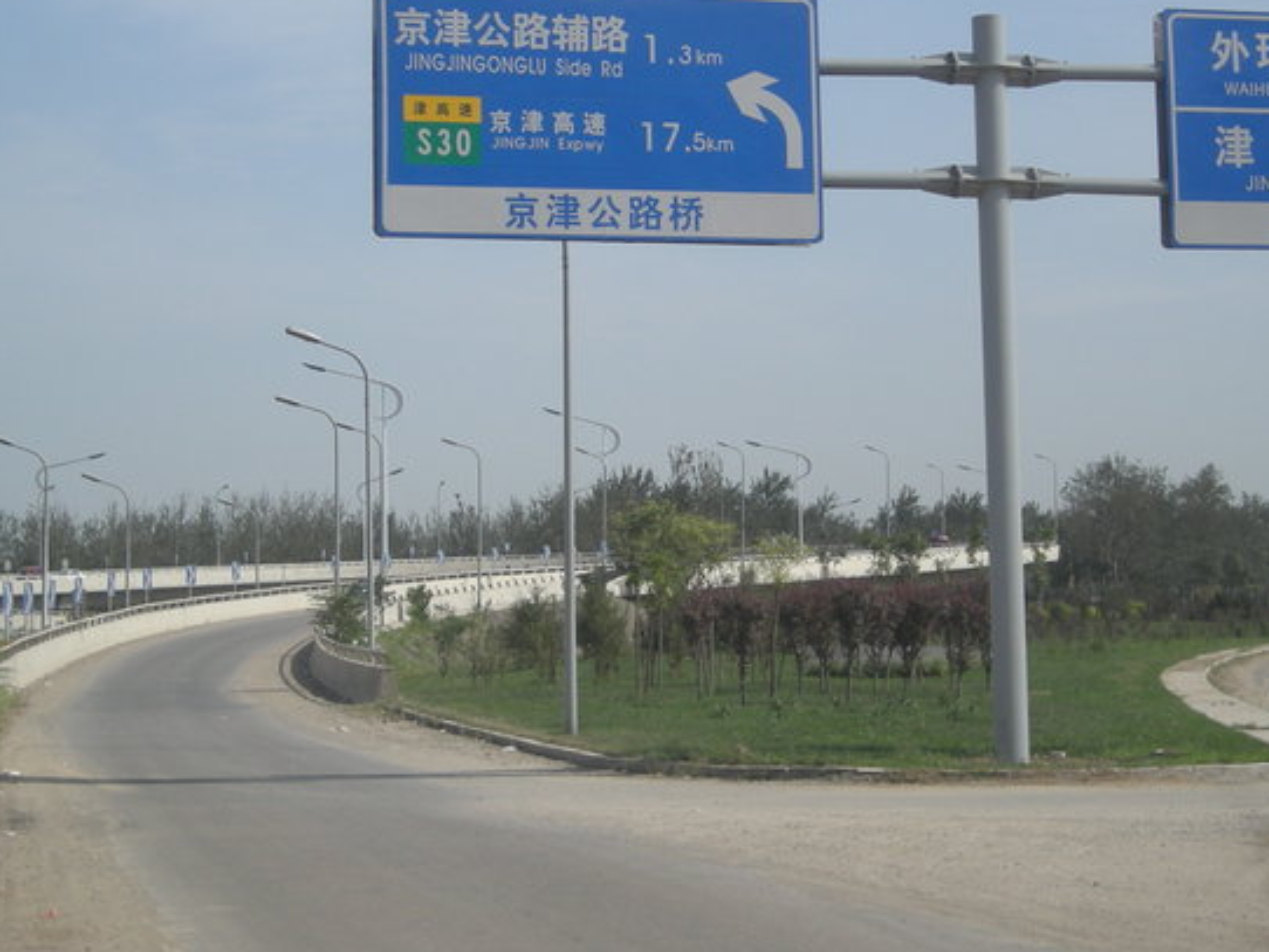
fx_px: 3301
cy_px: 295
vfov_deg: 16.4
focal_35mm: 90
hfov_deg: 21.8
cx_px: 700
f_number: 7
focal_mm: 9.9
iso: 50
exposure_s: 1/250
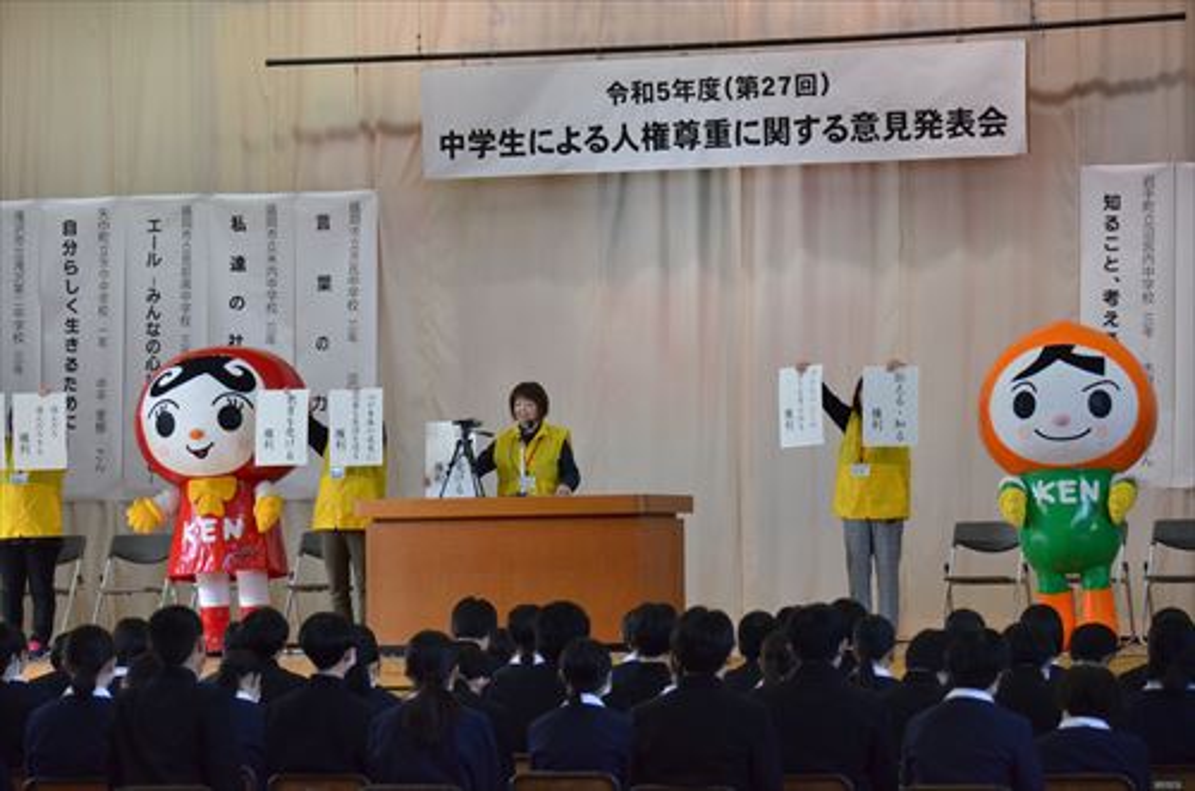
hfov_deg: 11.4
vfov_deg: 7.6
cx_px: 598
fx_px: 5962
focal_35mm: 180
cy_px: 396
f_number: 5.6
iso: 3200
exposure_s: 1/500
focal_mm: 120
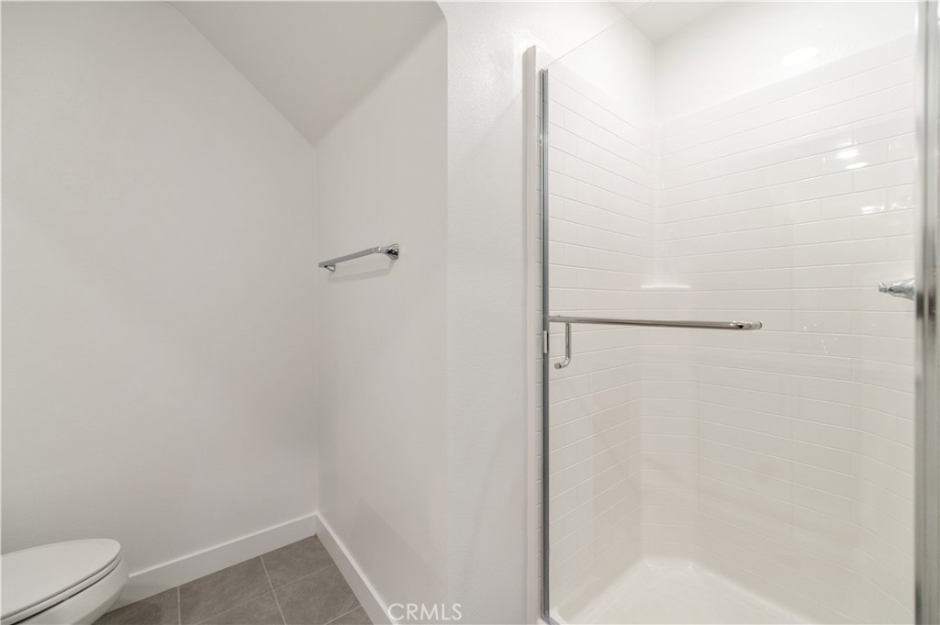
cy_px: 312
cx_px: 470
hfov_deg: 104.3
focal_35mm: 14
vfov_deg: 81.1
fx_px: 365
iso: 400
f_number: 3.2
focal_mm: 14
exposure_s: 1/250
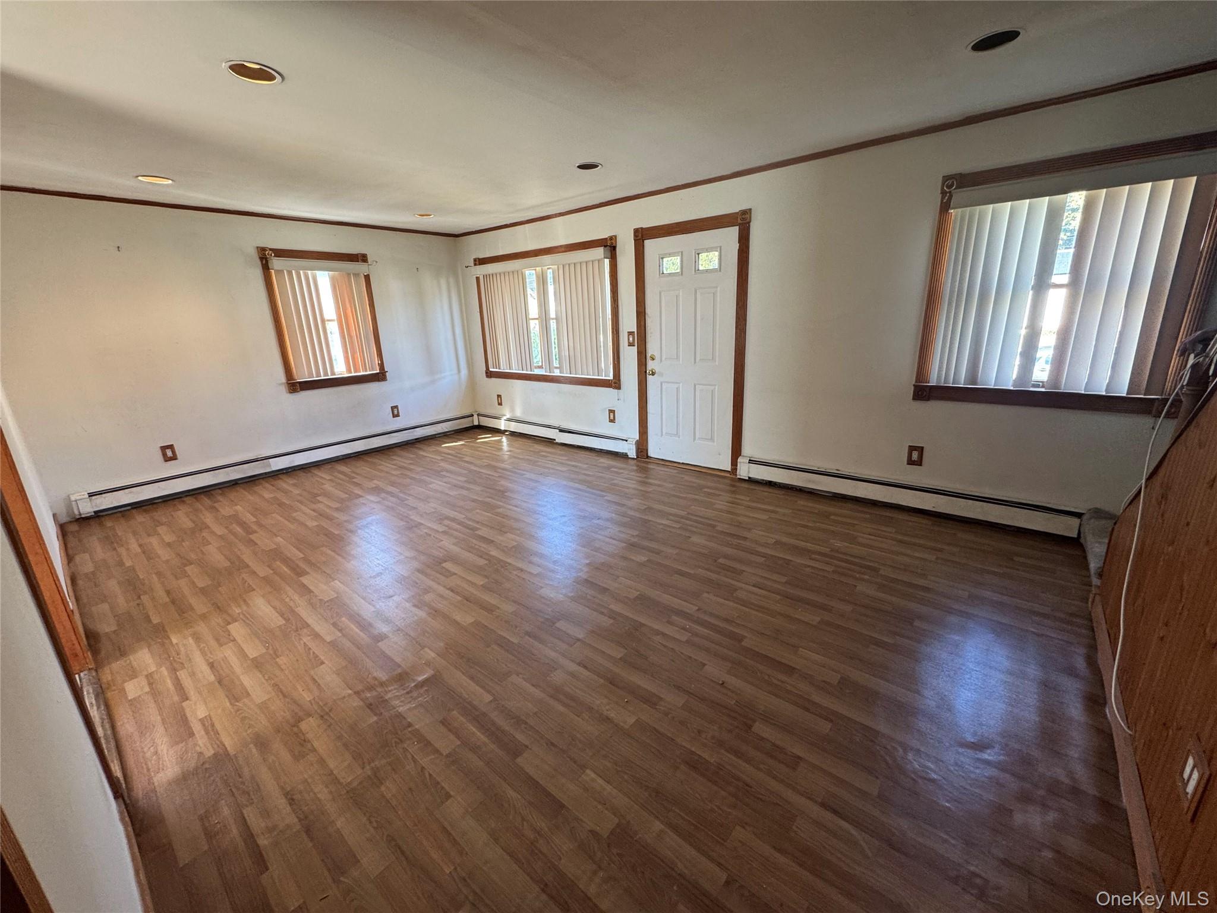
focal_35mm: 14
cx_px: 608
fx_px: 492
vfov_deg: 85.7
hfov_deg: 102.1
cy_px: 456
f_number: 2.2
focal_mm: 2.22
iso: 200
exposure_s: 1/60
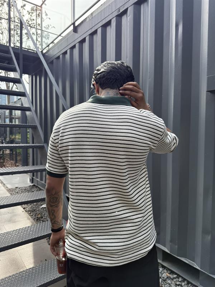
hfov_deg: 56.8
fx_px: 199
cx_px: 108
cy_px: 144
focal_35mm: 24
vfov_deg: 71.6
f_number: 1.78
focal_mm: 6.76
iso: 100
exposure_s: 1/1493
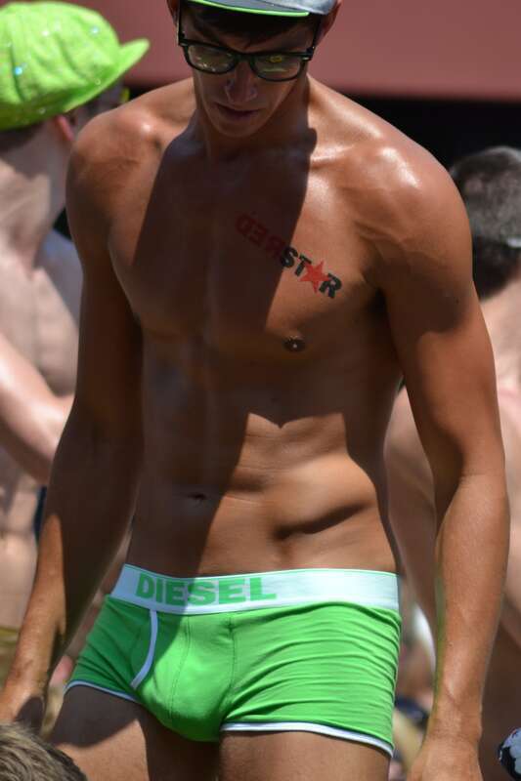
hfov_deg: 3.1
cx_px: 260
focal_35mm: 450
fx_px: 9772
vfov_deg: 4.6
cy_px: 390
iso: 400
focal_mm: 300
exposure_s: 1/1250
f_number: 5.6
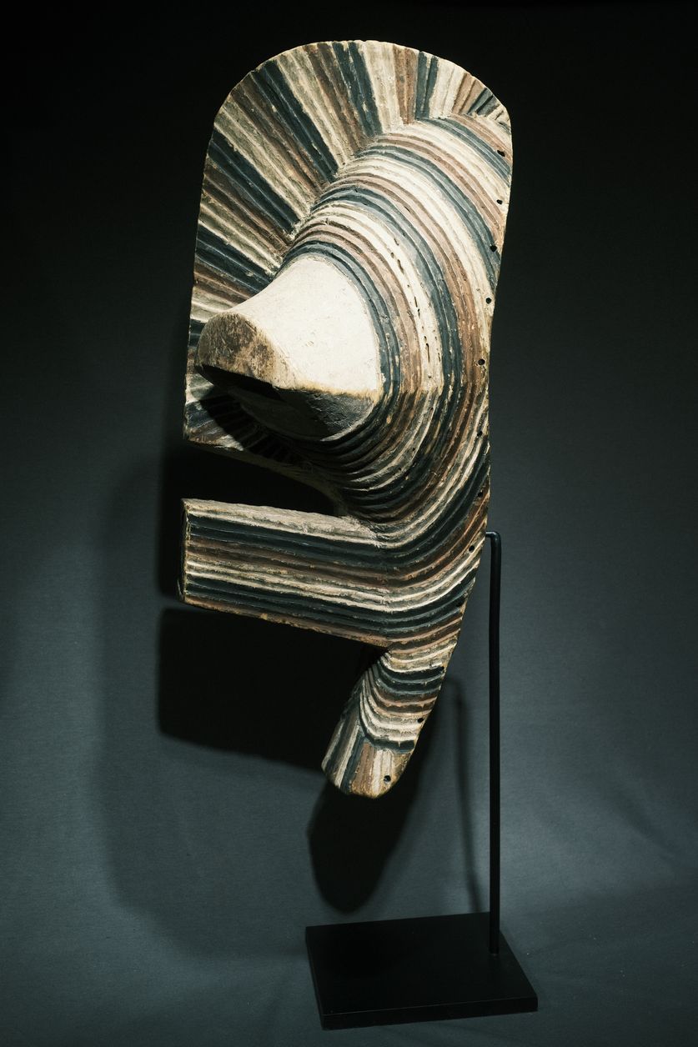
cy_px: 524
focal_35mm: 41
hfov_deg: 32.6
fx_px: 1193
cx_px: 349
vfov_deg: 47.4
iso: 640
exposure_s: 1/100
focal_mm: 27
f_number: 4.5
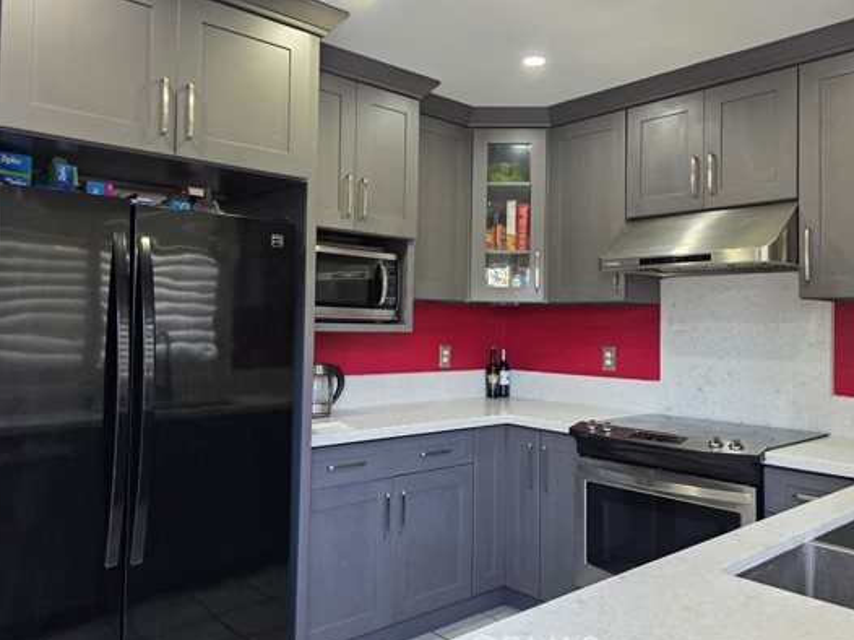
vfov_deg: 49.6
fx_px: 690
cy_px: 284
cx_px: 468
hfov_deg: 63.3
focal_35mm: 28
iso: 200
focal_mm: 6.3
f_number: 1.7
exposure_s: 1/120
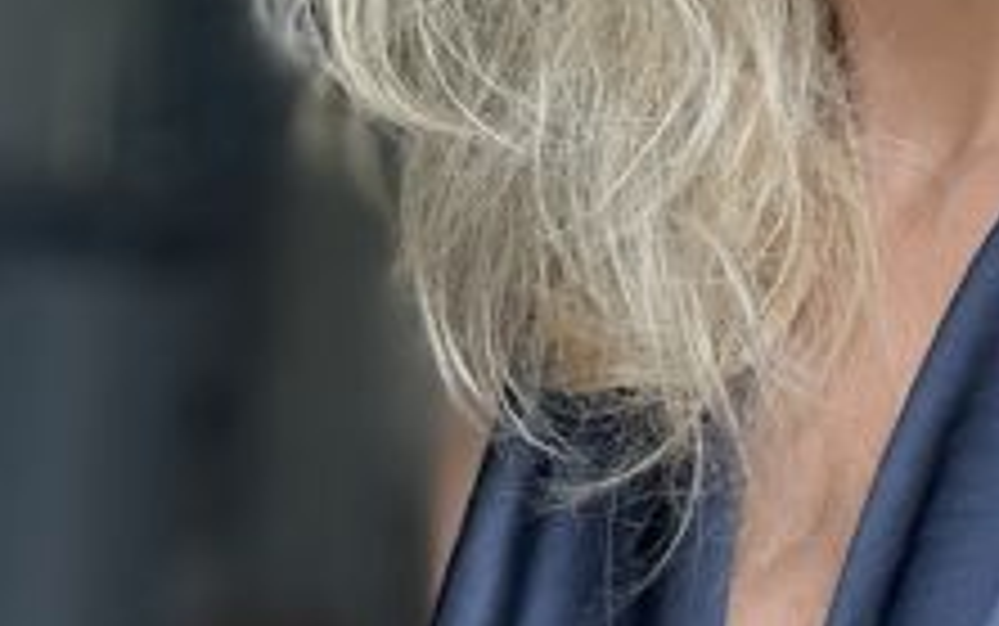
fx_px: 2343
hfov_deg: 23.3
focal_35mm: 86
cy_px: -203
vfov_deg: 14.5
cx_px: 936
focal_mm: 2.69
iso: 32
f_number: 1.9
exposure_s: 1/121
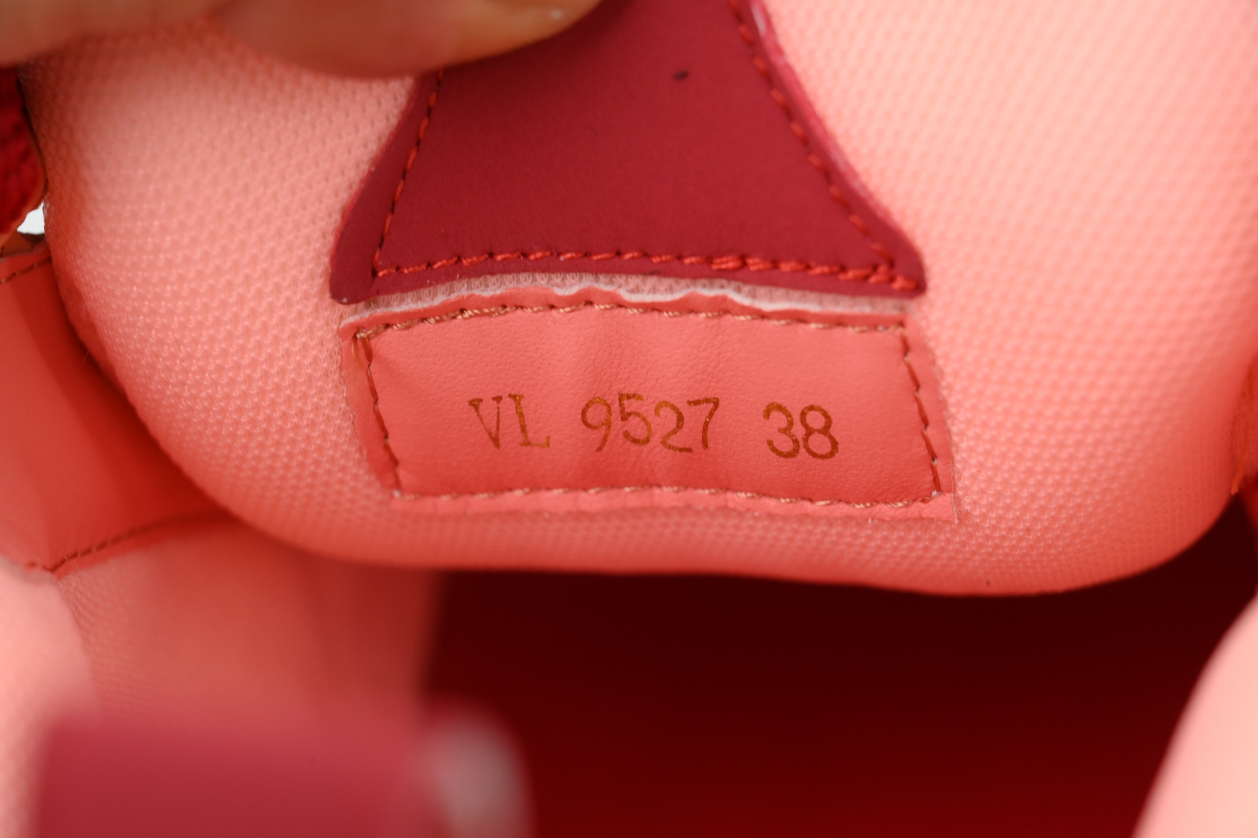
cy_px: 419
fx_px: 4193
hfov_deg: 17.1
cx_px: 629
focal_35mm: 120
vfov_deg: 11.4
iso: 400
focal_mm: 120
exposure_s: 1/100
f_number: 11
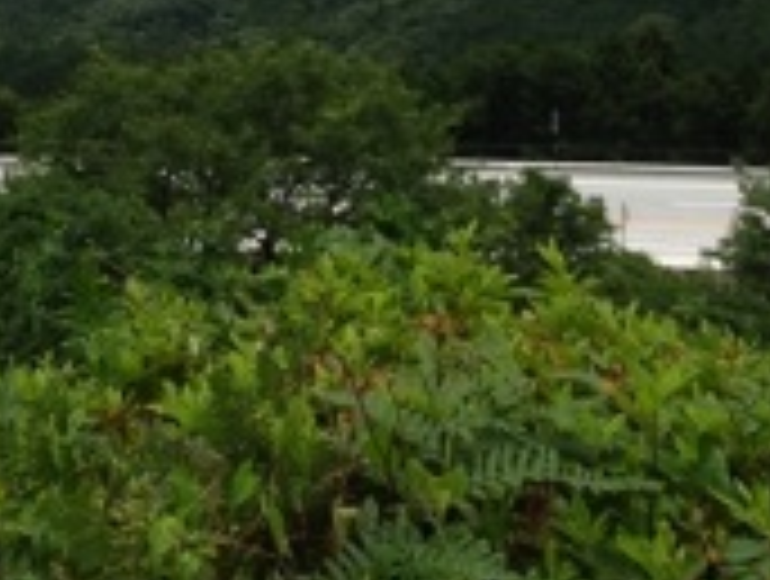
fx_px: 1560
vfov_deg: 19.4
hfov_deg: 26.3
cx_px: 9
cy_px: -187
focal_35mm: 70
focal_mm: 4.1
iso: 80
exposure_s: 1/1600
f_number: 3.5
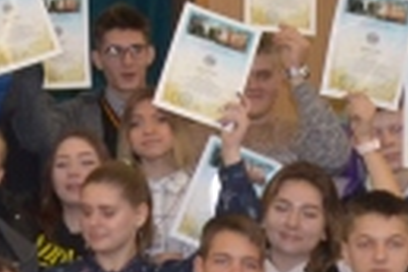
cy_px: -84
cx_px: -177
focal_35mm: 214
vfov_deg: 6.4
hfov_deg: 9.4
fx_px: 2425
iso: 800
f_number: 3.5
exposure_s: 1/30
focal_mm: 18
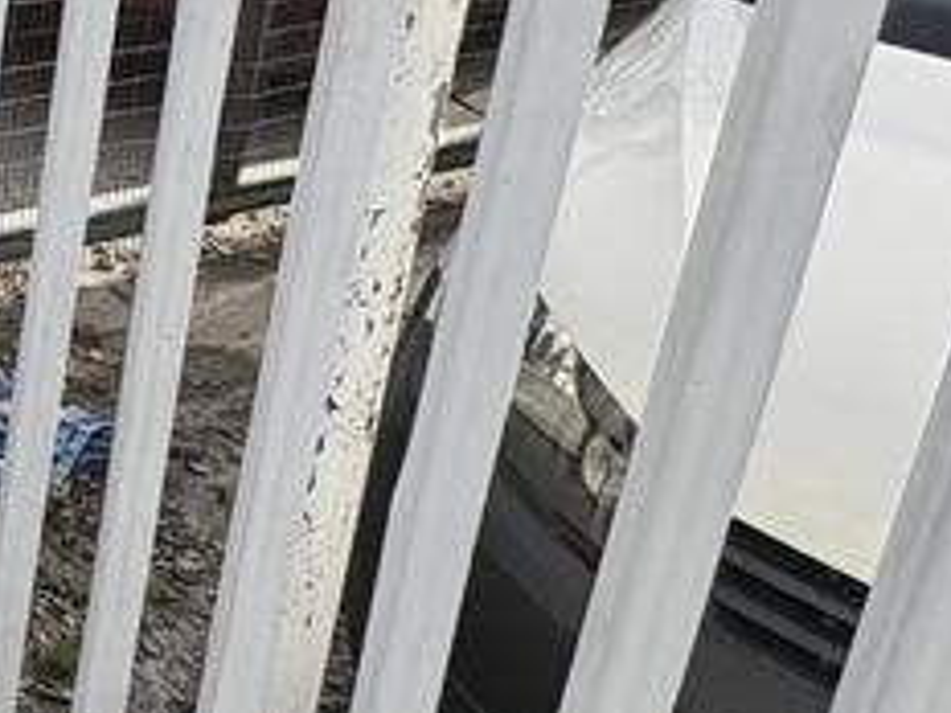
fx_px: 1484
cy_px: -12
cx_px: -598
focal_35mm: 54
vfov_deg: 25.6
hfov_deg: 24.3
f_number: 2.2
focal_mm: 2.22
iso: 64
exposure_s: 1/1006
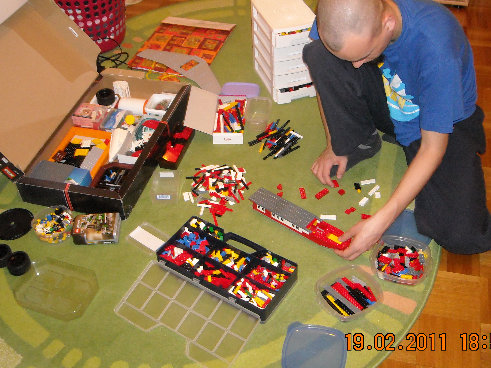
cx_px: 222
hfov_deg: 42.0
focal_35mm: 45
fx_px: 638
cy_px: 155
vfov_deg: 32.1
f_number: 2.8
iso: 400
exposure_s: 1/60
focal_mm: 5.7
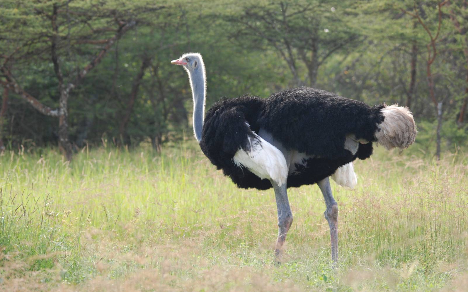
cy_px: 139
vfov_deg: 4.8
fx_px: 3520
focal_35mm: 276
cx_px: 234
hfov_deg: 7.6
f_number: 5.3
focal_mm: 180
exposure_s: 1/200
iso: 400
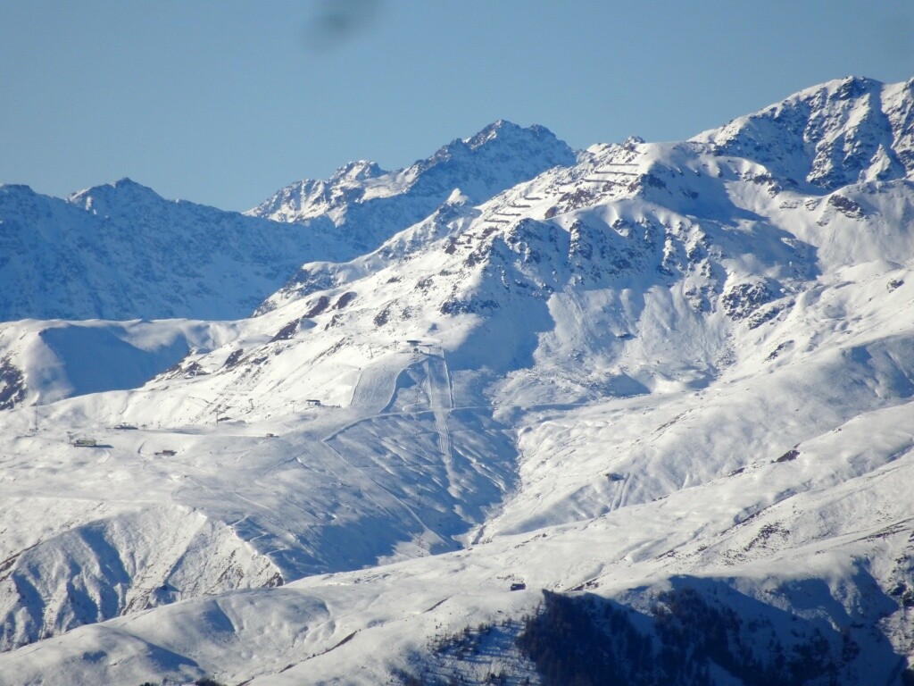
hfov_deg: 2.8
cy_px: 343
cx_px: 457
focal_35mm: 720
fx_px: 19011
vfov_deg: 2.1
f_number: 6.4
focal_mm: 123
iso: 80
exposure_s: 1/640
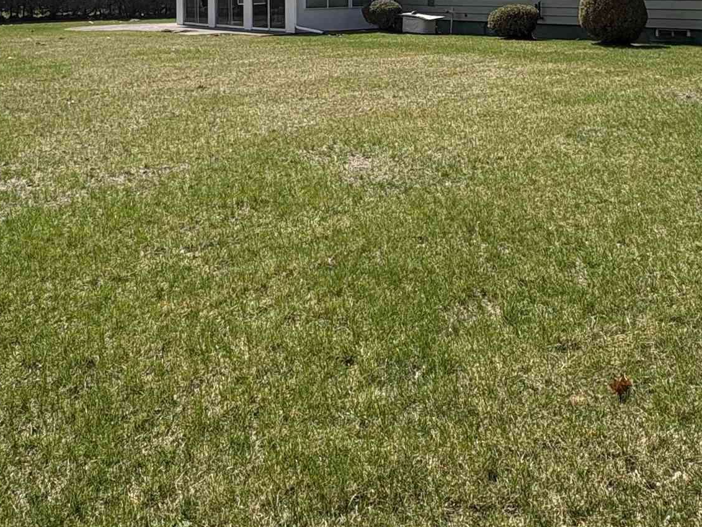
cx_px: 368
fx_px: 771
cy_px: -2
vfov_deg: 34.3
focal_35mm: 38
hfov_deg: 49.0
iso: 50
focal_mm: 2.22
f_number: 2.2
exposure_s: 1/2985
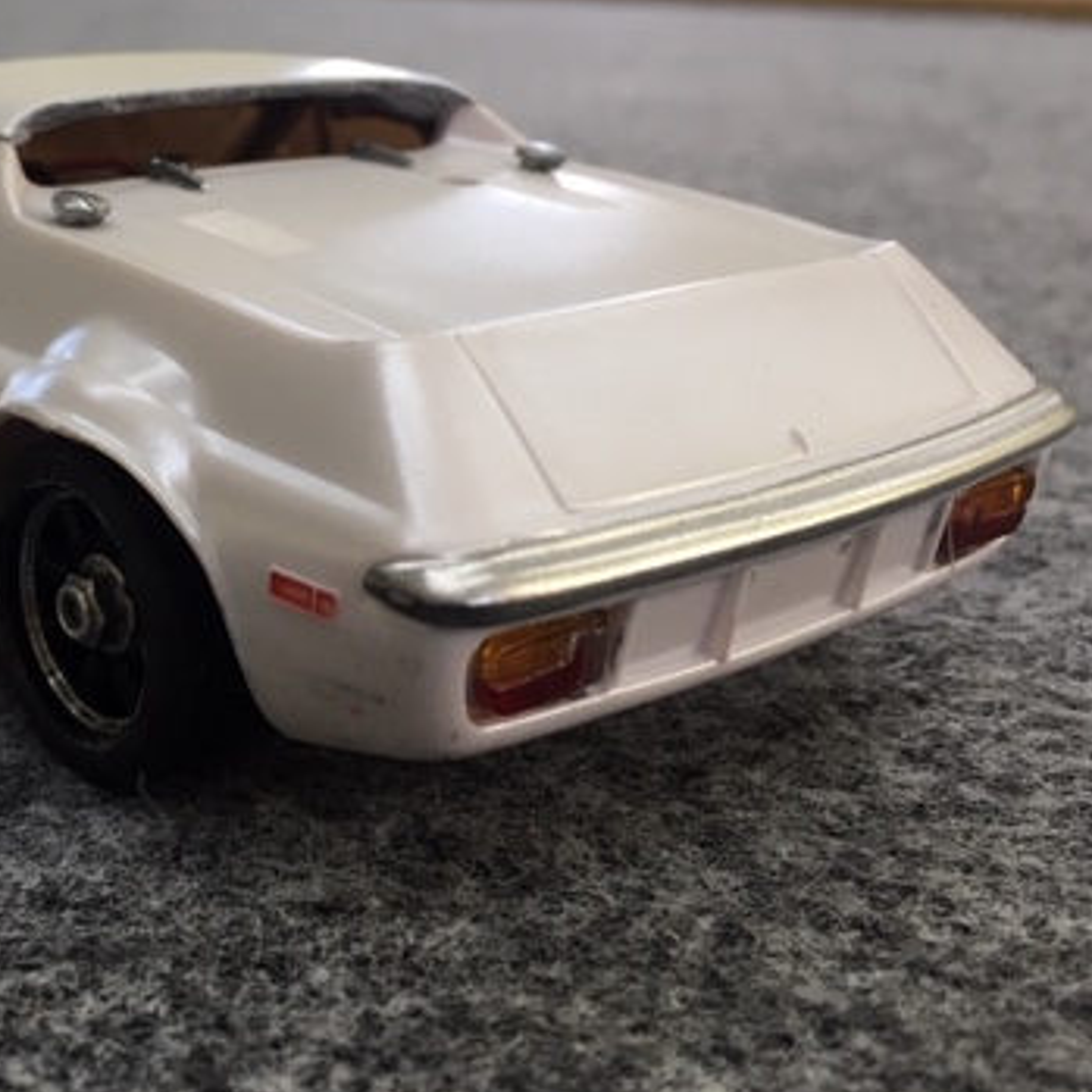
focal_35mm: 47
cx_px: 175
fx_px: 1677
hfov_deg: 34.6
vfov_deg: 35.8
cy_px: 388
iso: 32
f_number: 2.2
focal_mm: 4.15
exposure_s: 1/30
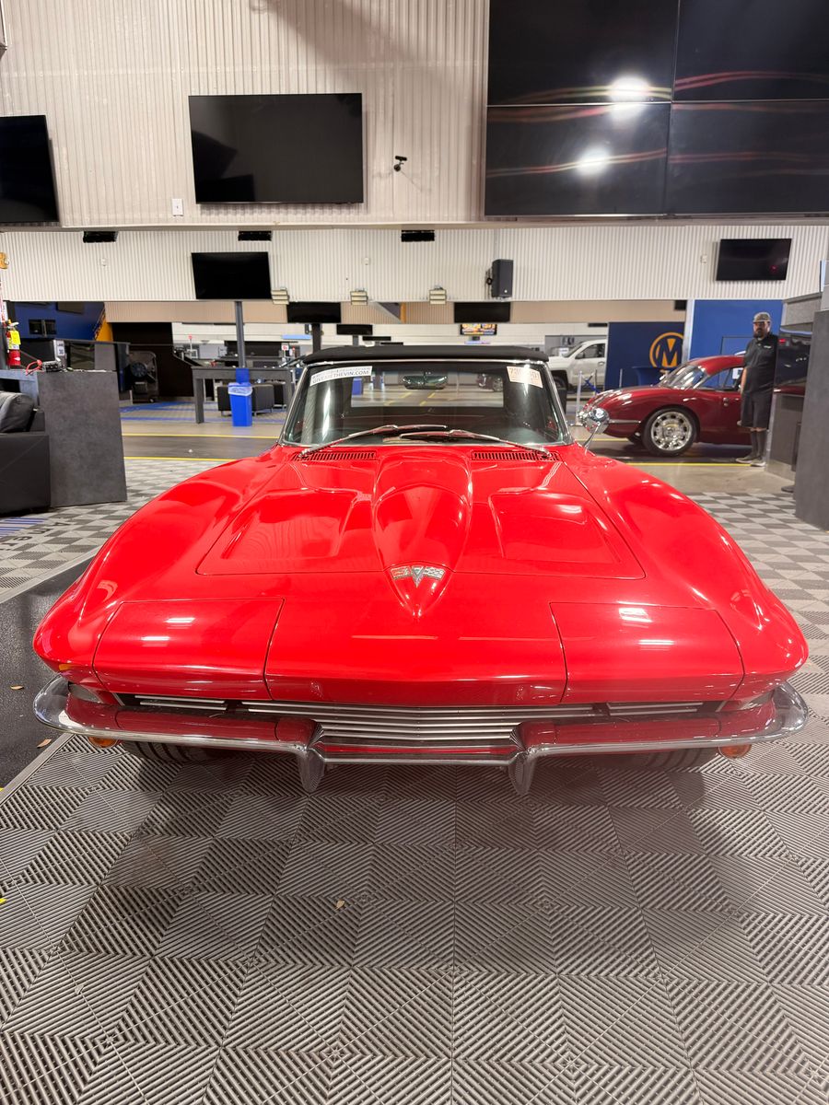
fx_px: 766
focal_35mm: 24
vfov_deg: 71.6
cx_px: 414
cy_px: 552
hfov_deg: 56.8
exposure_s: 1/60
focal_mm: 6.76
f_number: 1.78
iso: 125
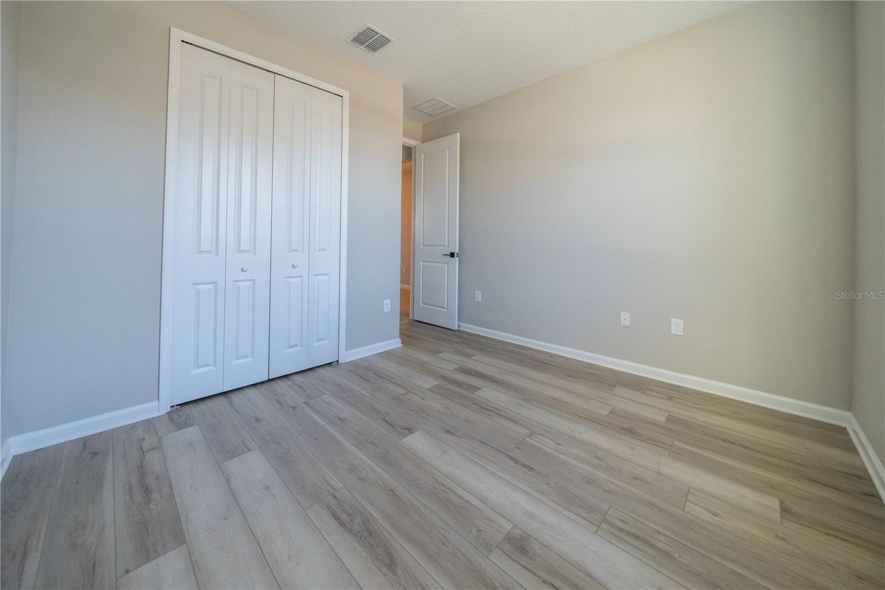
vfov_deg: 90.0
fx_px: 295
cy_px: 295
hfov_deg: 112.6
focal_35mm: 12
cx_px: 442
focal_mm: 12
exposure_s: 1/200
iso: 800
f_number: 5.6
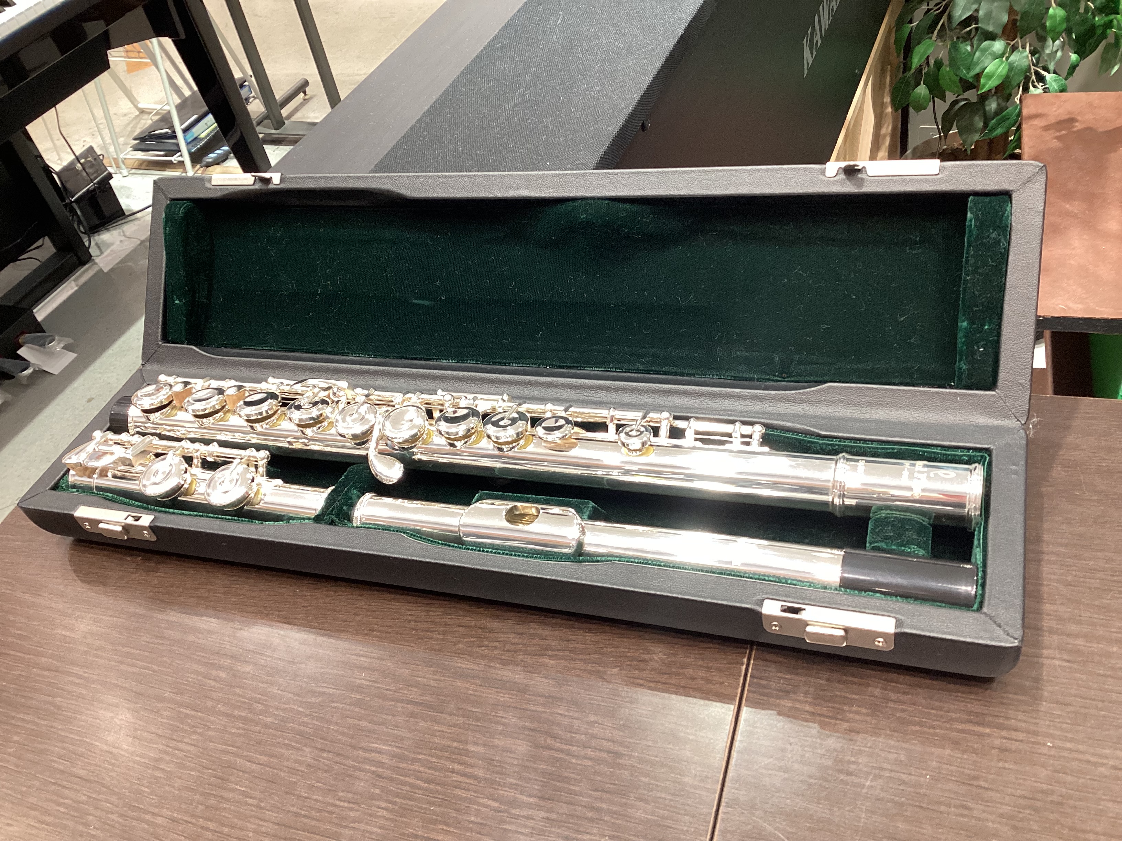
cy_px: 420
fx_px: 1005
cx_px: 561
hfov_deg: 58.4
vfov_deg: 45.4
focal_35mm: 31
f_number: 2.4
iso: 125
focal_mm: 3.3
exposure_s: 1/50
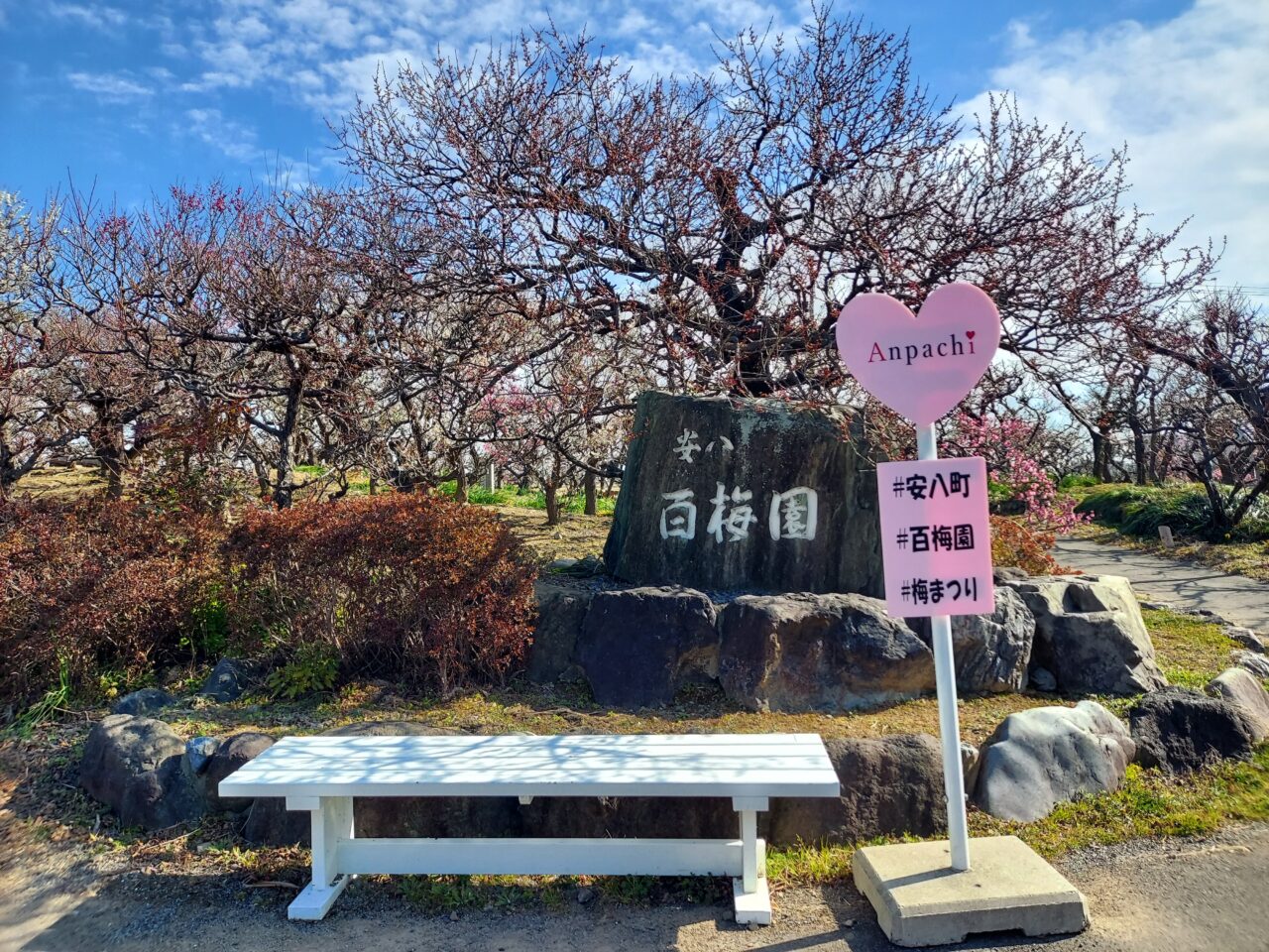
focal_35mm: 25
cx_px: 634
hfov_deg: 69.4
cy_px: 476
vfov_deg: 54.9
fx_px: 916
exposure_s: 1/684
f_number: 2
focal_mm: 4.6
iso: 50
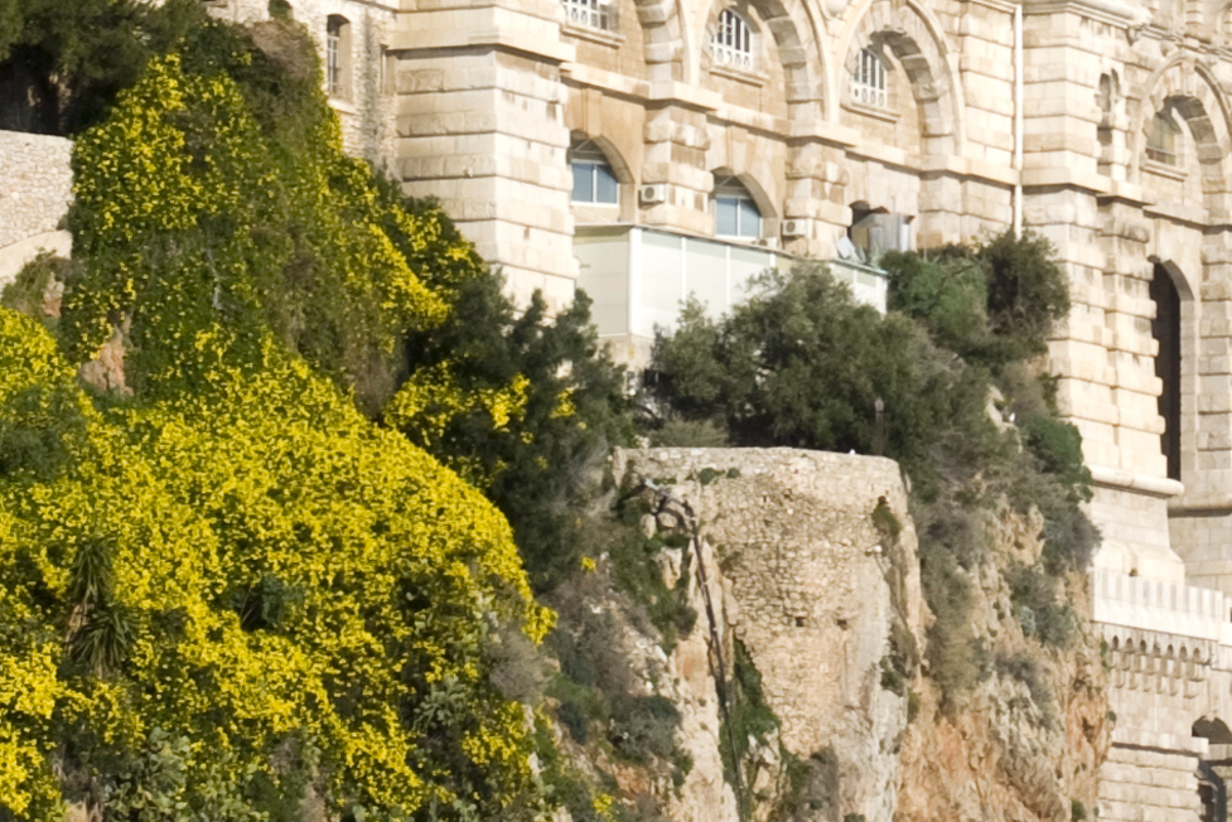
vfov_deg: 5.8
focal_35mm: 238
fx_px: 8147
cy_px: 200
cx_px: 1095
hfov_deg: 8.6
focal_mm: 40
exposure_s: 1/350
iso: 100
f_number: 9.5
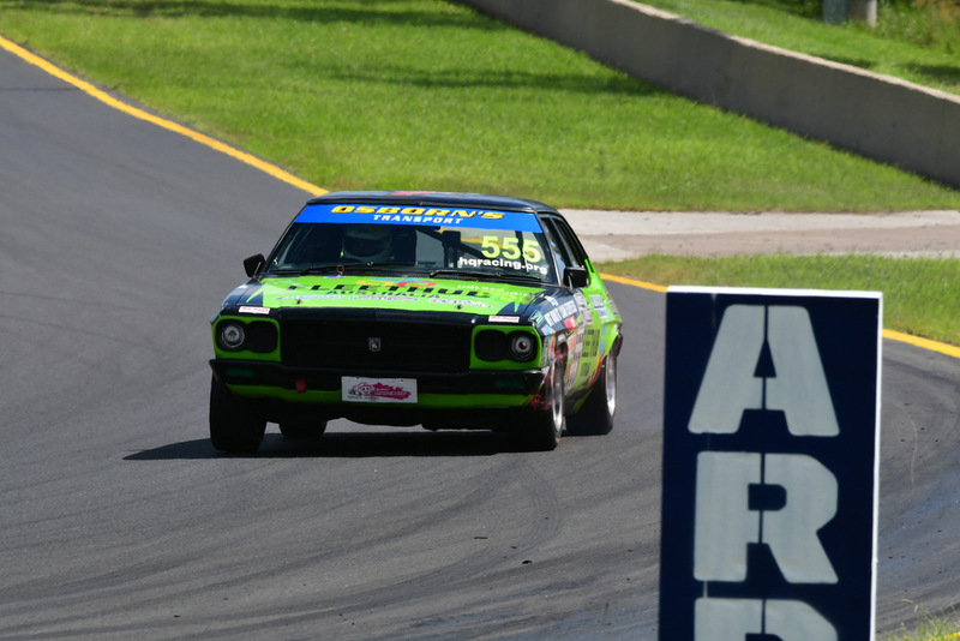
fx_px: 16005
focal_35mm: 600
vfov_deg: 2.3
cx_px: 480
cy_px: 320
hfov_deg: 3.4
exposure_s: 1/500
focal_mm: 400
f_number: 13
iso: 400
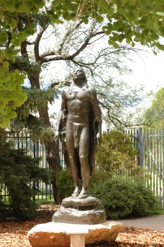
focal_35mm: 92
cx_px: 83
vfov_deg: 22.2
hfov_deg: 14.8
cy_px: 122
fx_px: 631
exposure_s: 1/100
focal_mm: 52
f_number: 8
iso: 200
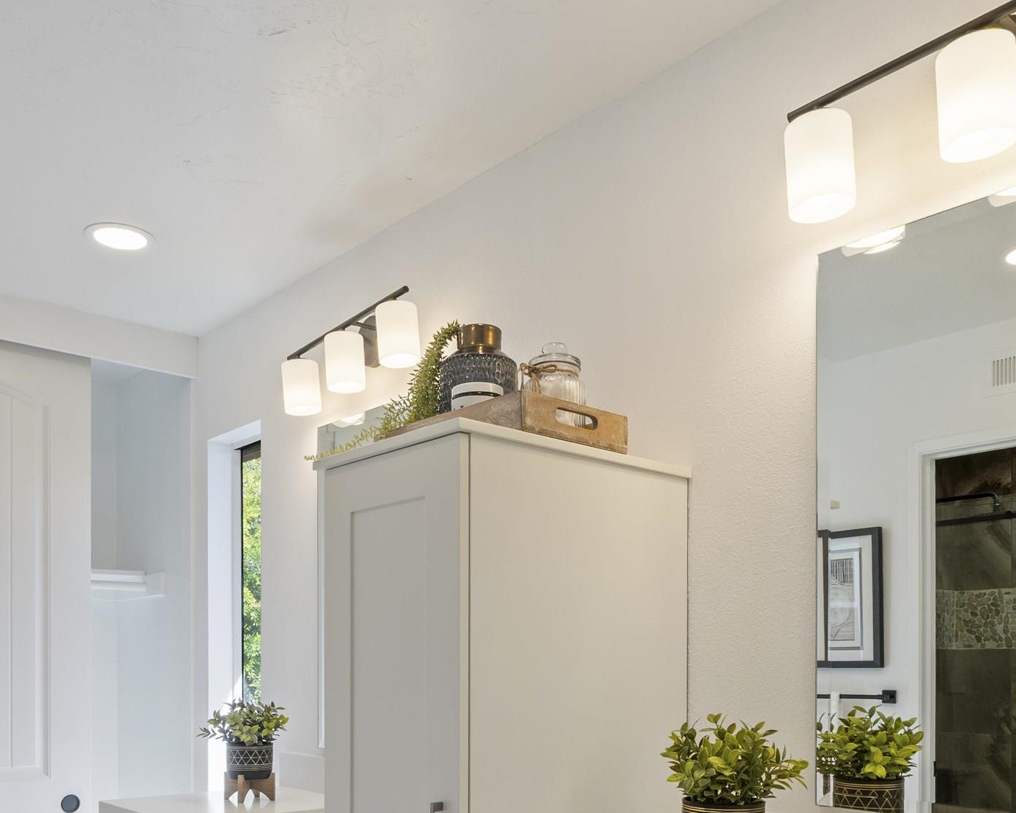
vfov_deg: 44.6
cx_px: 473
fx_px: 932
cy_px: 663
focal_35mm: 31
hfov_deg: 57.1
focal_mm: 10
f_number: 9
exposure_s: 1/8
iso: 100
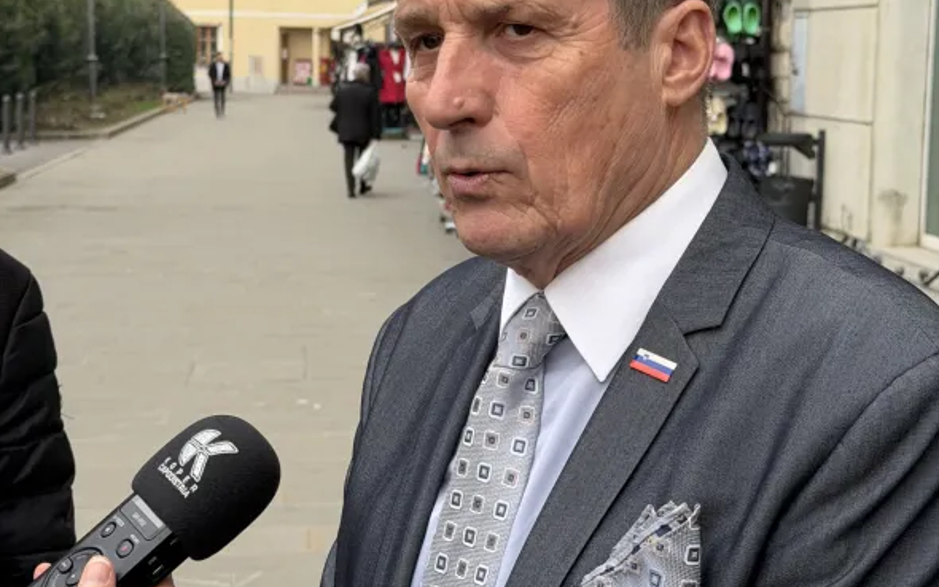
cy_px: 216
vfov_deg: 18.8
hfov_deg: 29.8
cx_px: 465
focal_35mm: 69
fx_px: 1766
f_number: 1.78
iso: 64
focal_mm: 6.76
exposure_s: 1/285
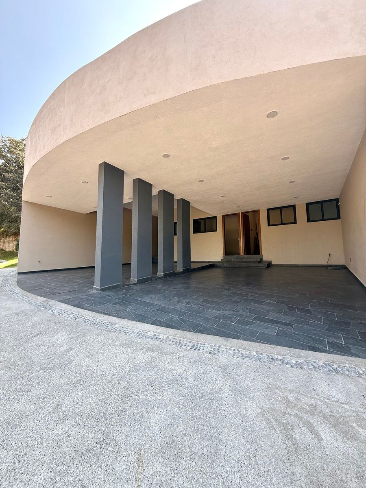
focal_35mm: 14
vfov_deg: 102.1
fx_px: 197
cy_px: 244
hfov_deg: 85.7
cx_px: 183
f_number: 2.2
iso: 50
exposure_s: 1/167
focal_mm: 2.22
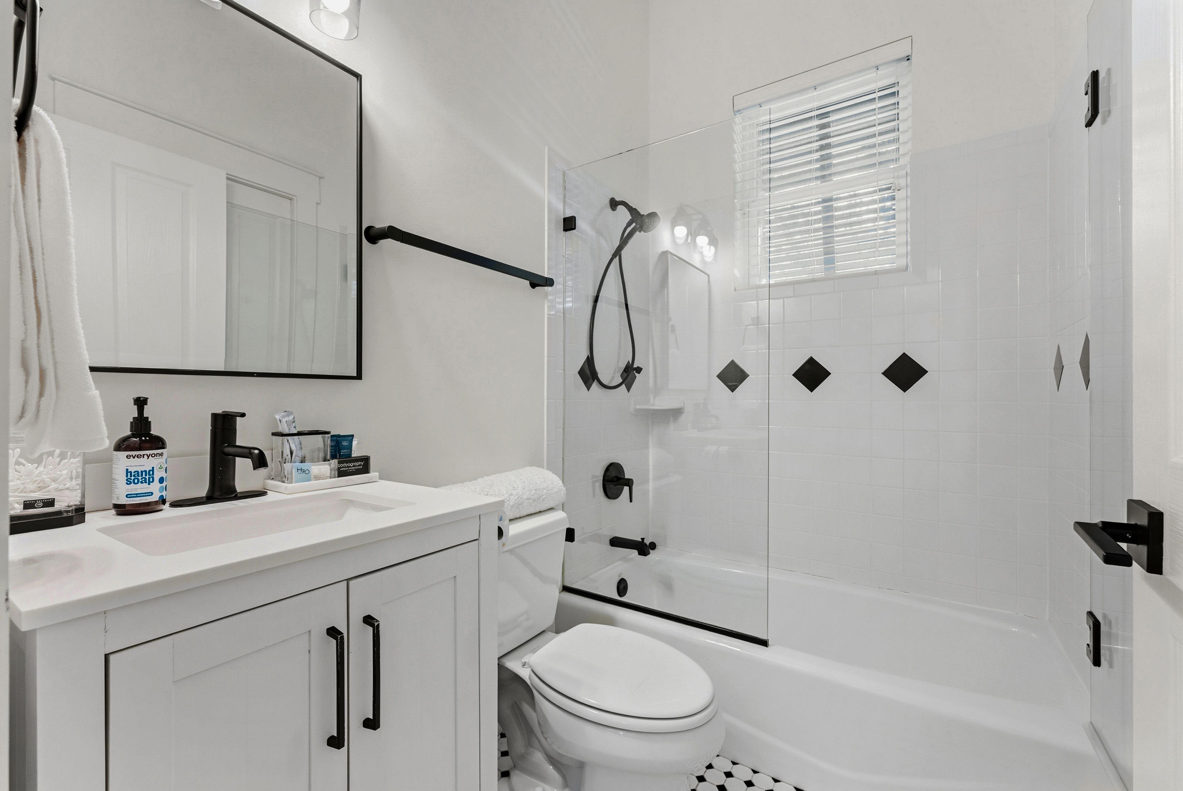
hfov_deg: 99.6
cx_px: 592
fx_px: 500
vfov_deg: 76.7
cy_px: 396
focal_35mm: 15
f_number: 8
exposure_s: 1/200
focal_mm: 15.2
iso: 400
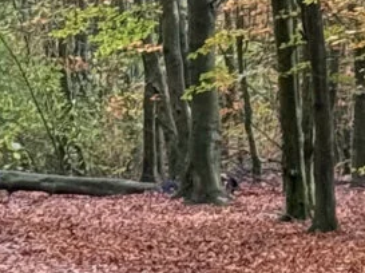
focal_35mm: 338
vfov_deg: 4.4
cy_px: -84
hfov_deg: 5.9
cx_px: 88
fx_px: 3559
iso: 64
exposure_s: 1/224
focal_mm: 6.76
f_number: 1.78
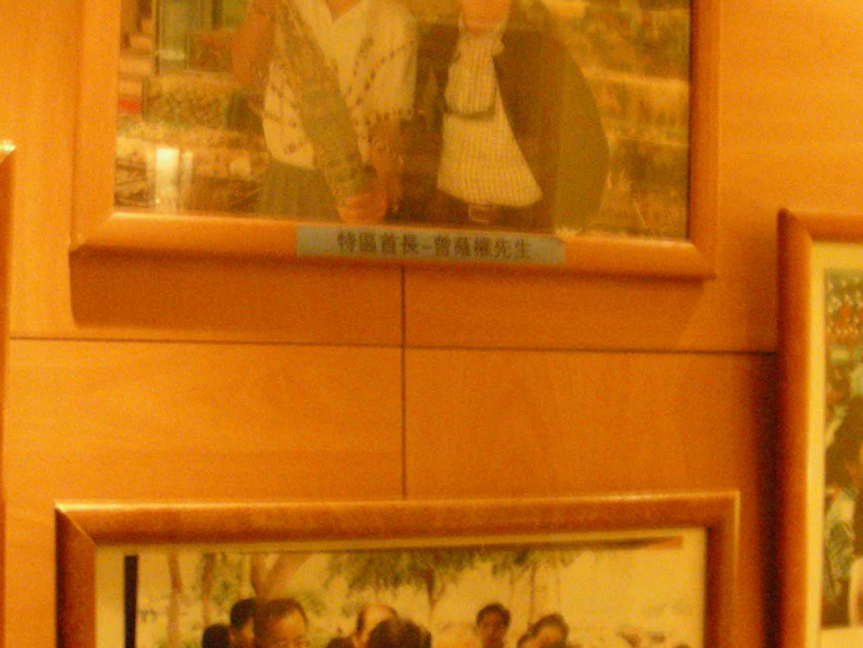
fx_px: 1521
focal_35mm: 61
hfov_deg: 31.6
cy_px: 368
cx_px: 383
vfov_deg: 24.0
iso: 623
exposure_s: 1/8
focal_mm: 6.3
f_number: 3.5
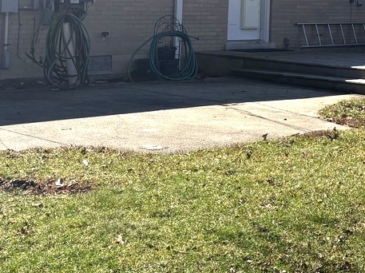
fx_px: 864
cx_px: 415
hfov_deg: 22.4
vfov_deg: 17.4
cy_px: -20
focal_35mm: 82
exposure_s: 1/2208
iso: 50
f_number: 1.6
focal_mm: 5.96
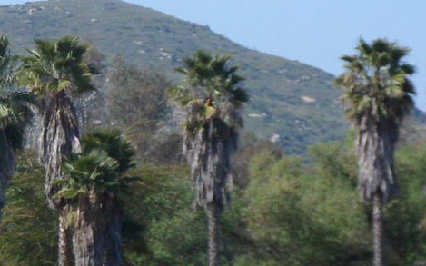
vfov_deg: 4.3
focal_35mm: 304
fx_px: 3529
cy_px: 172
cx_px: -171
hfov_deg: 6.8
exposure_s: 1/750
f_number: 5.1
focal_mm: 14
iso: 120
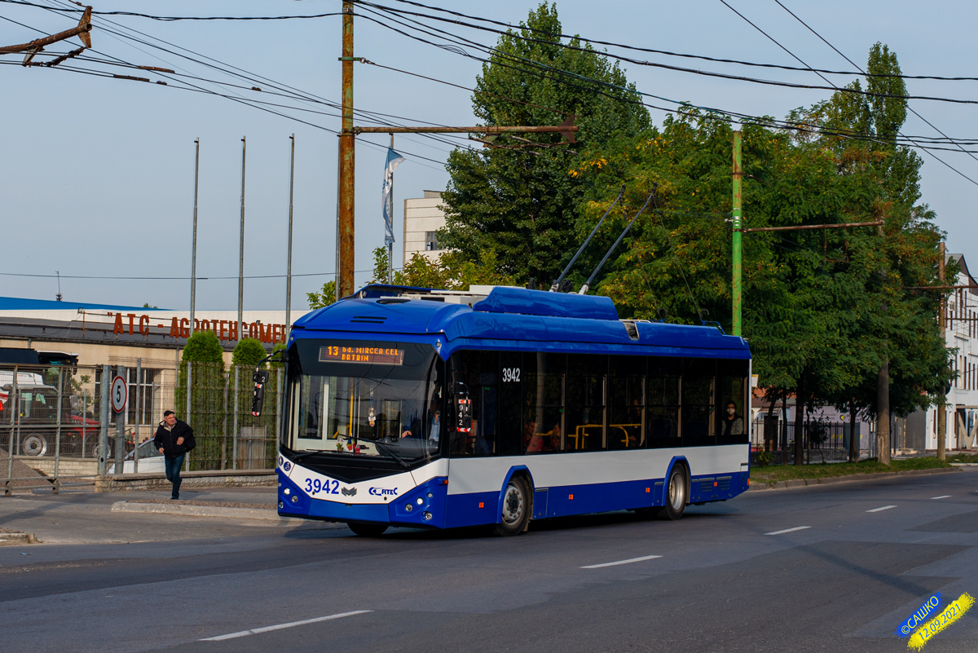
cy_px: 326
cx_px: 489
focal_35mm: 50
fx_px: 1359
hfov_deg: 39.6
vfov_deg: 27.0
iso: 200
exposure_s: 1/640
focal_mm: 50
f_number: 5.6
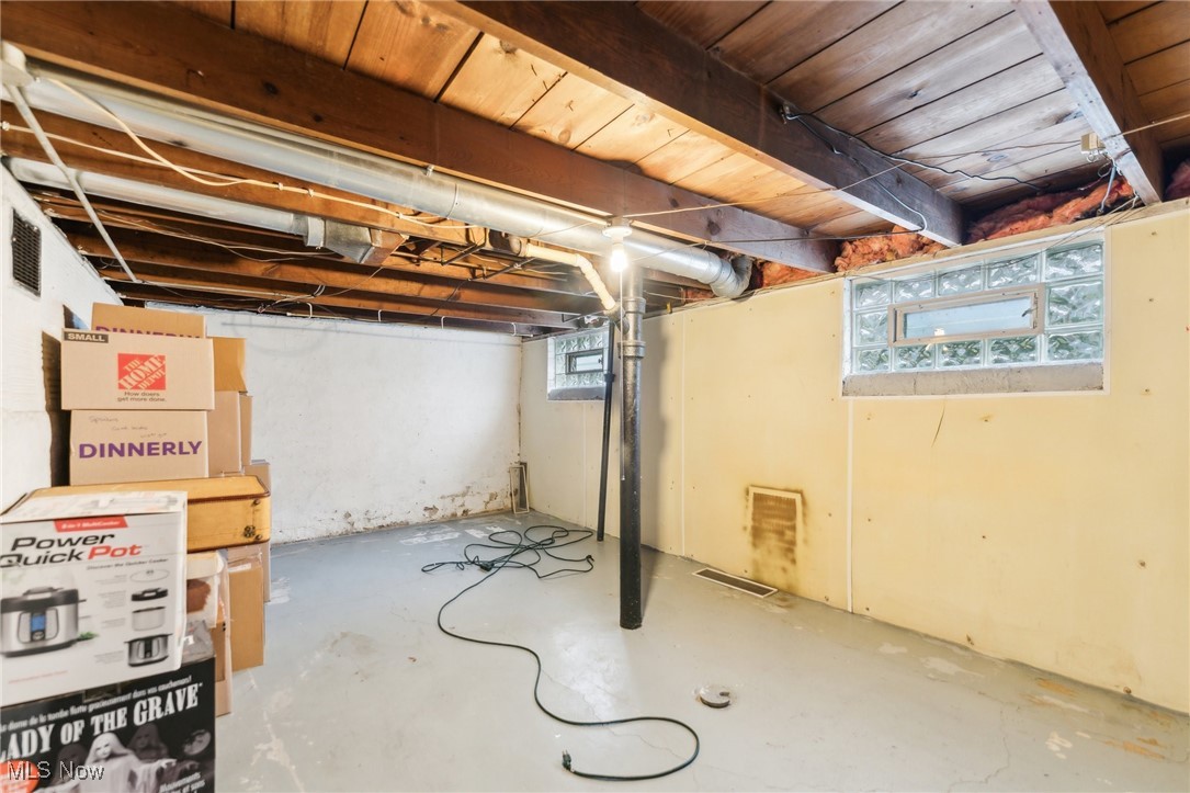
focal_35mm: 14
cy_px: 396
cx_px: 595
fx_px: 463
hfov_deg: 104.3
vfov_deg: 81.2
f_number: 2.8
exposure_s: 1/25
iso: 640
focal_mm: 14
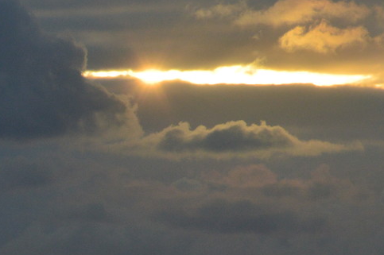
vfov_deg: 3.3
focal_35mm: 417
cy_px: 293
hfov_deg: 4.9
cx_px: -96
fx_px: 4447
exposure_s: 1/400
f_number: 11
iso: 400
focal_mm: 105
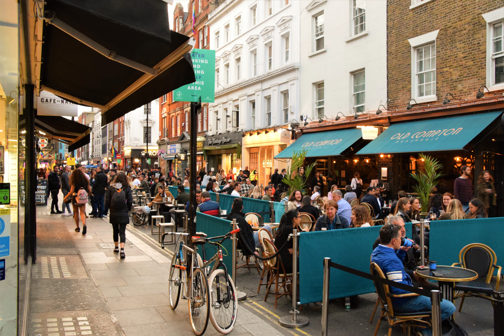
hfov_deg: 55.1
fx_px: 483
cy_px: 168
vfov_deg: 38.4
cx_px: 252
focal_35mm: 34
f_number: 8
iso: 3200
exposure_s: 1/25
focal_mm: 23
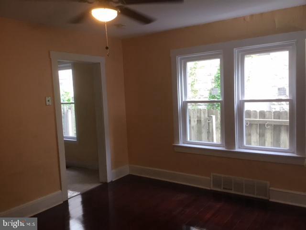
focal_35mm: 31
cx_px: 153
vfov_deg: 45.4
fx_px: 274
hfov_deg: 58.4
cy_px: 115
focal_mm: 3.3
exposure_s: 1/30
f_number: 2.4
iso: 50
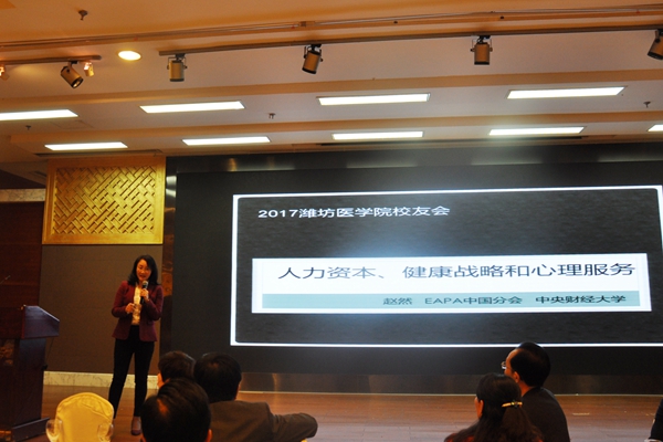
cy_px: 221
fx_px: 497
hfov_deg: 67.4
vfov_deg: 47.9
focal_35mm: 27
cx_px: 332
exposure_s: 1/25
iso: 400
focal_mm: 18
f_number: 5
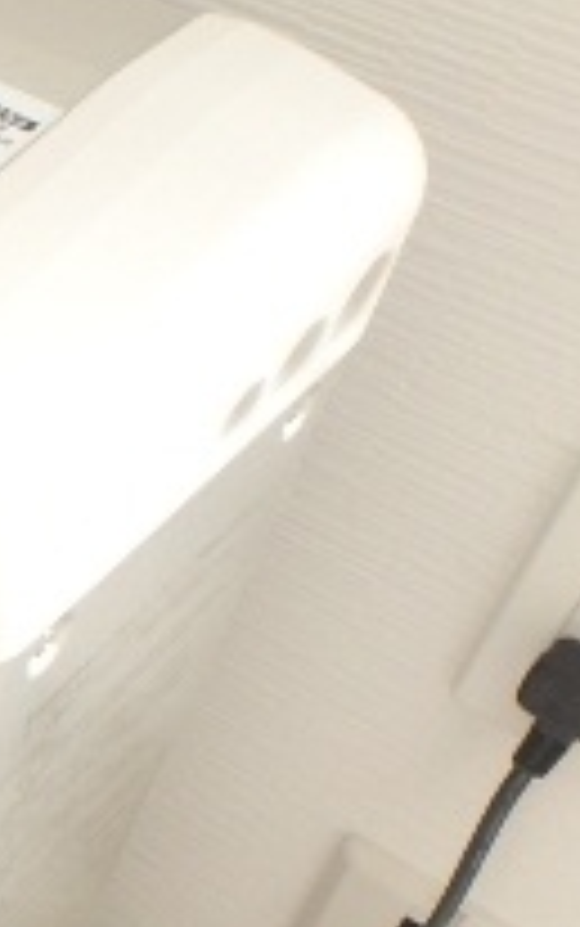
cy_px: 518
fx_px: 1743
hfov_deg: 15.1
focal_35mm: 69
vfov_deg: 29.7
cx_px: -593
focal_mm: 3.7
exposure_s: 1/30
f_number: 3.5
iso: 320
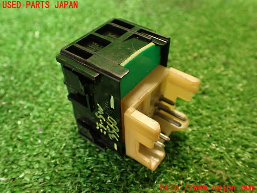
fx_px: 238
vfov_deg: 44.2
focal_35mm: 32
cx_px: 128
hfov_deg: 56.8
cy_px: 96
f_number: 2.4
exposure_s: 1/30
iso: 400
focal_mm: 5.79
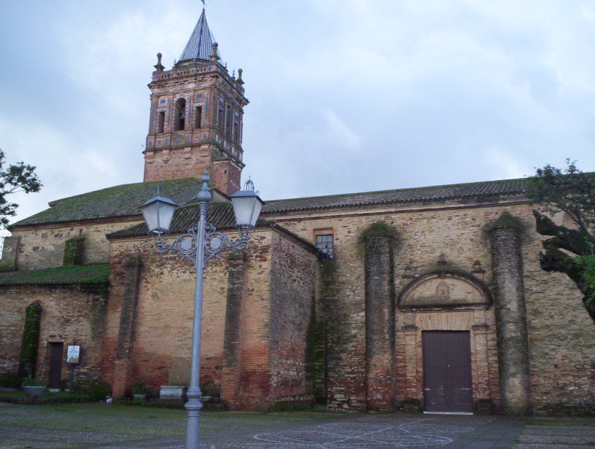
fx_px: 655
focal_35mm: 38
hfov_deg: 48.9
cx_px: 298
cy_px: 224
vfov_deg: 37.9
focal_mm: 4.99
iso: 100
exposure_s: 1/265
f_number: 4.5
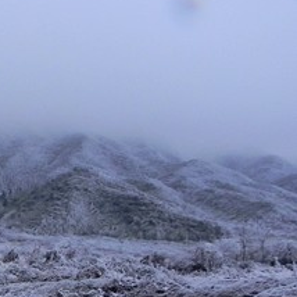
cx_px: -187
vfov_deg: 21.6
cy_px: 343
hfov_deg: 19.2
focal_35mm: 75
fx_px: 728
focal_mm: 4.6
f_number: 6.3
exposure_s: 1/336
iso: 160
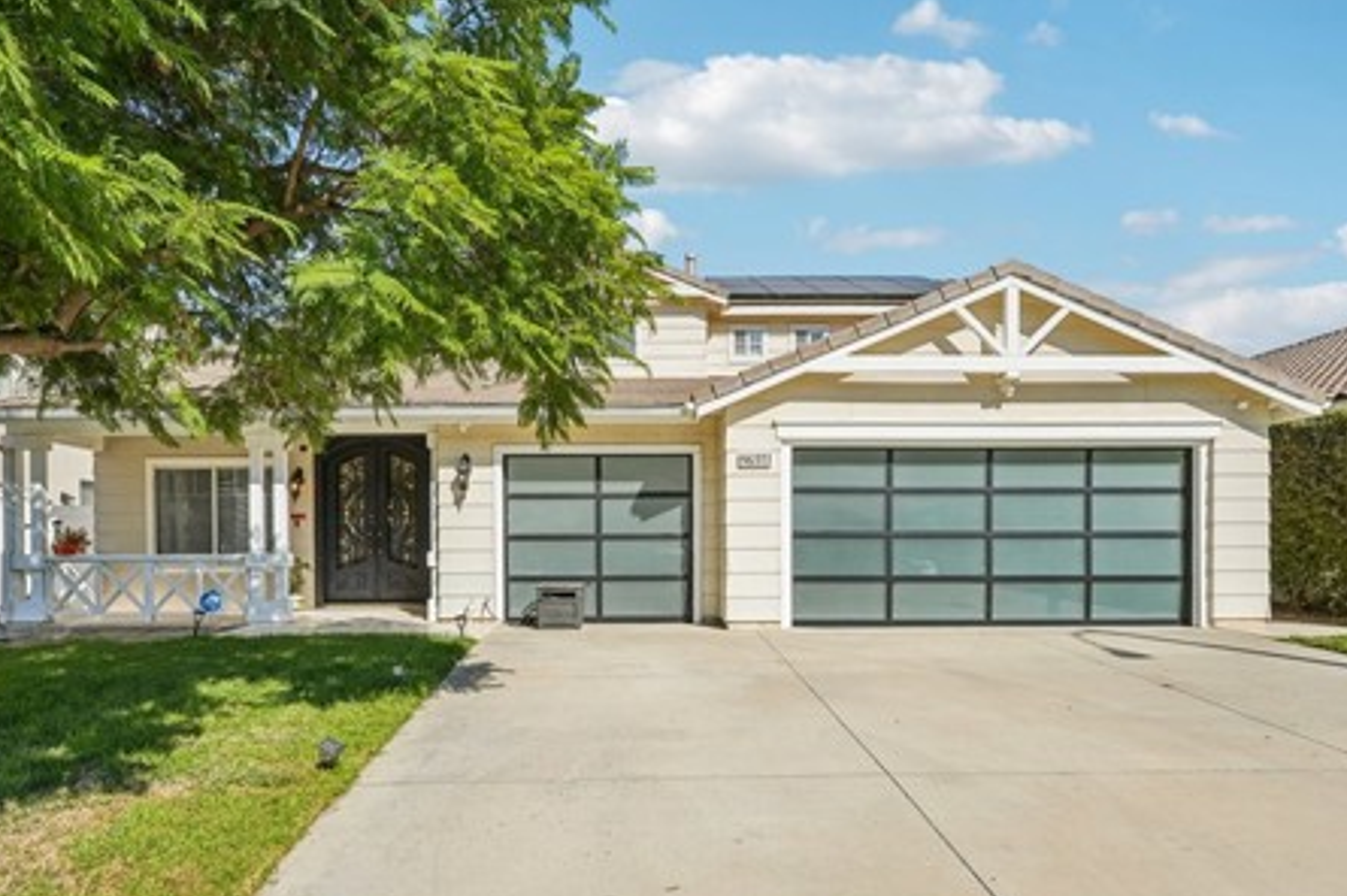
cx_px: 636
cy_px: 569
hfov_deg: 76.1
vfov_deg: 54.3
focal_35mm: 23
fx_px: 860
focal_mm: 16
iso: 400
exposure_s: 1/1500
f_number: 8
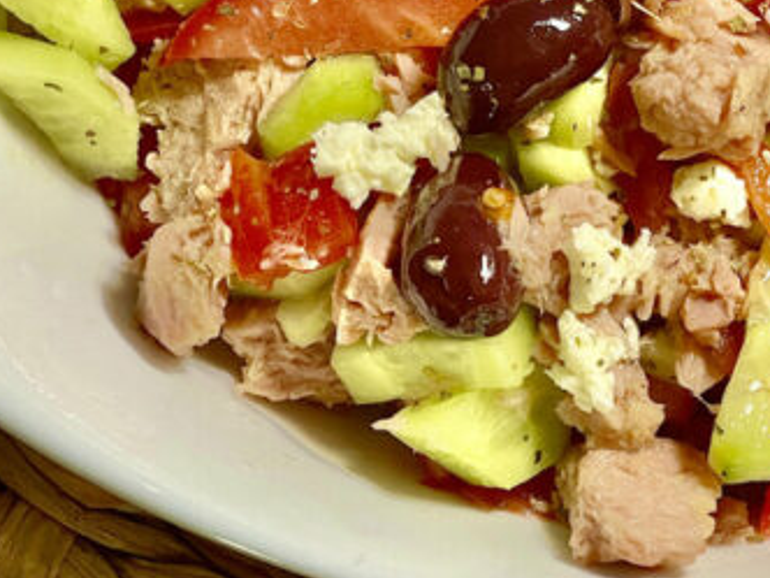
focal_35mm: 148
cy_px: 2
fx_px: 3292
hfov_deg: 13.1
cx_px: 860
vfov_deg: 10.0
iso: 80
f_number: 2.2
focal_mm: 7.5
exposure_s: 1/100
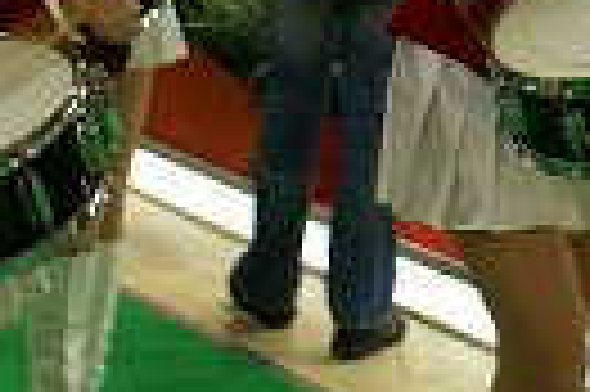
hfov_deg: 12.8
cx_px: 608
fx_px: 2586
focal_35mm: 158
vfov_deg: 8.5
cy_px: -176
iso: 100
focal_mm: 18
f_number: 4.5
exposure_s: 1/40
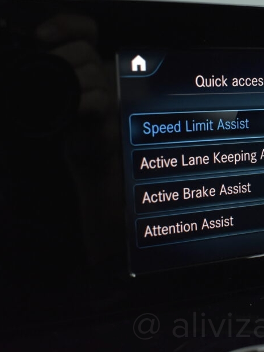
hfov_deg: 25.6
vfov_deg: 36.1
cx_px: 288
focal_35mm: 53
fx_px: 539
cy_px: 158
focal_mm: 22
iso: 1600
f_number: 3.8
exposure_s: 1/125
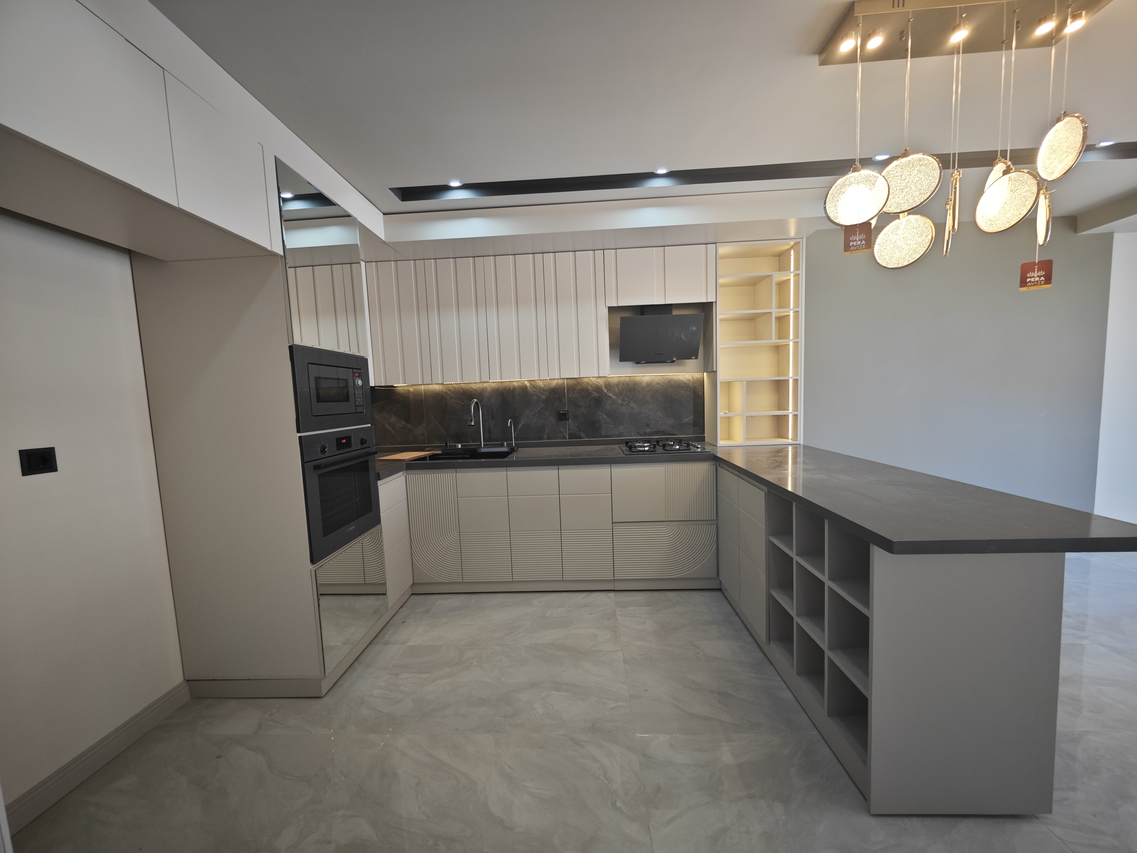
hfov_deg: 110.5
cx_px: 568
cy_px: 426
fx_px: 394
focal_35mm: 12
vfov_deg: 94.5
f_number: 1.8
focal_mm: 2.03
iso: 200
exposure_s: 1/57.5
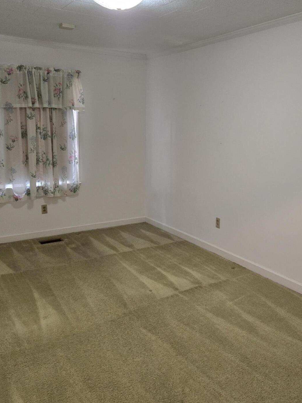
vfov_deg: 55.2
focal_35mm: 33
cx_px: 177
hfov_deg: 42.8
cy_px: 176
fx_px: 384
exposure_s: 1/120
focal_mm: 5.4
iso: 640
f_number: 1.8
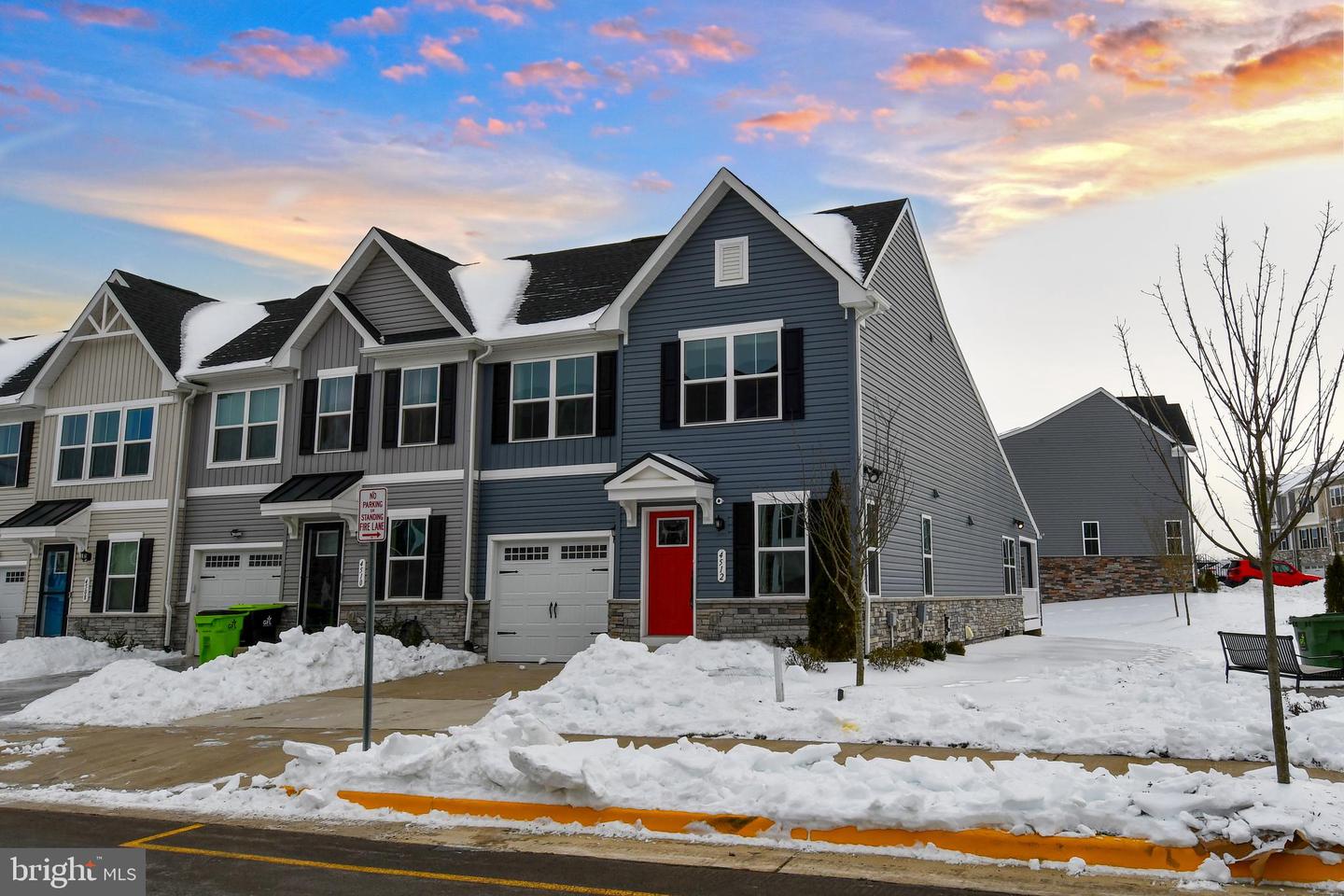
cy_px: 448
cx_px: 672
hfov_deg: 78.6
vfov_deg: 57.2
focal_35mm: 22
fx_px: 821
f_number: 10
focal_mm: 15
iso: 100
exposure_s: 1/400
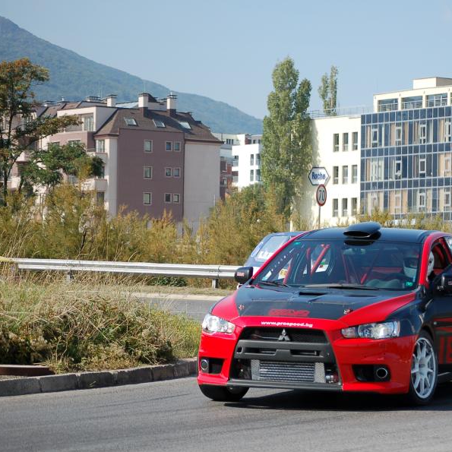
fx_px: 2201
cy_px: 258
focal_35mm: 149
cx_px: 373
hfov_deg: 11.7
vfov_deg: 11.7
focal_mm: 68
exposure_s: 1/1000
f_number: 4.5
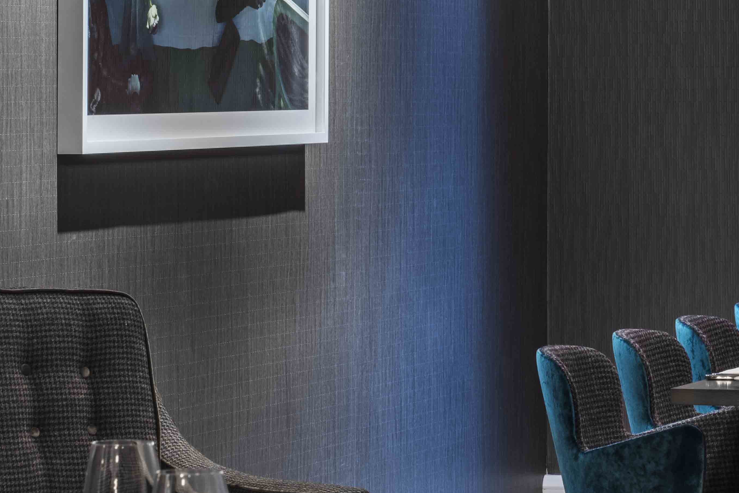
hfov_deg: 9.0
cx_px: 577
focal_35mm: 229
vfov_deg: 6.0
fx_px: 4702
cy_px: 144
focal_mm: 85
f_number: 16
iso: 64
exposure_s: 24
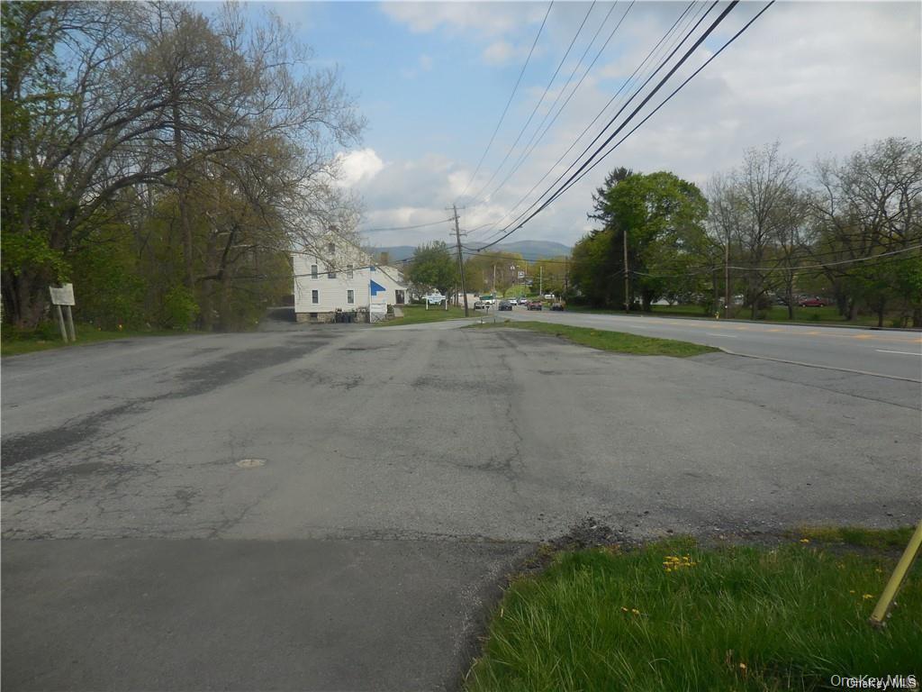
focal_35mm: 25
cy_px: 346
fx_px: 666
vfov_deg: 54.9
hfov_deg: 69.4
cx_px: 461
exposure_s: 1/640
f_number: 6.6
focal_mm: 4.5
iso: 125
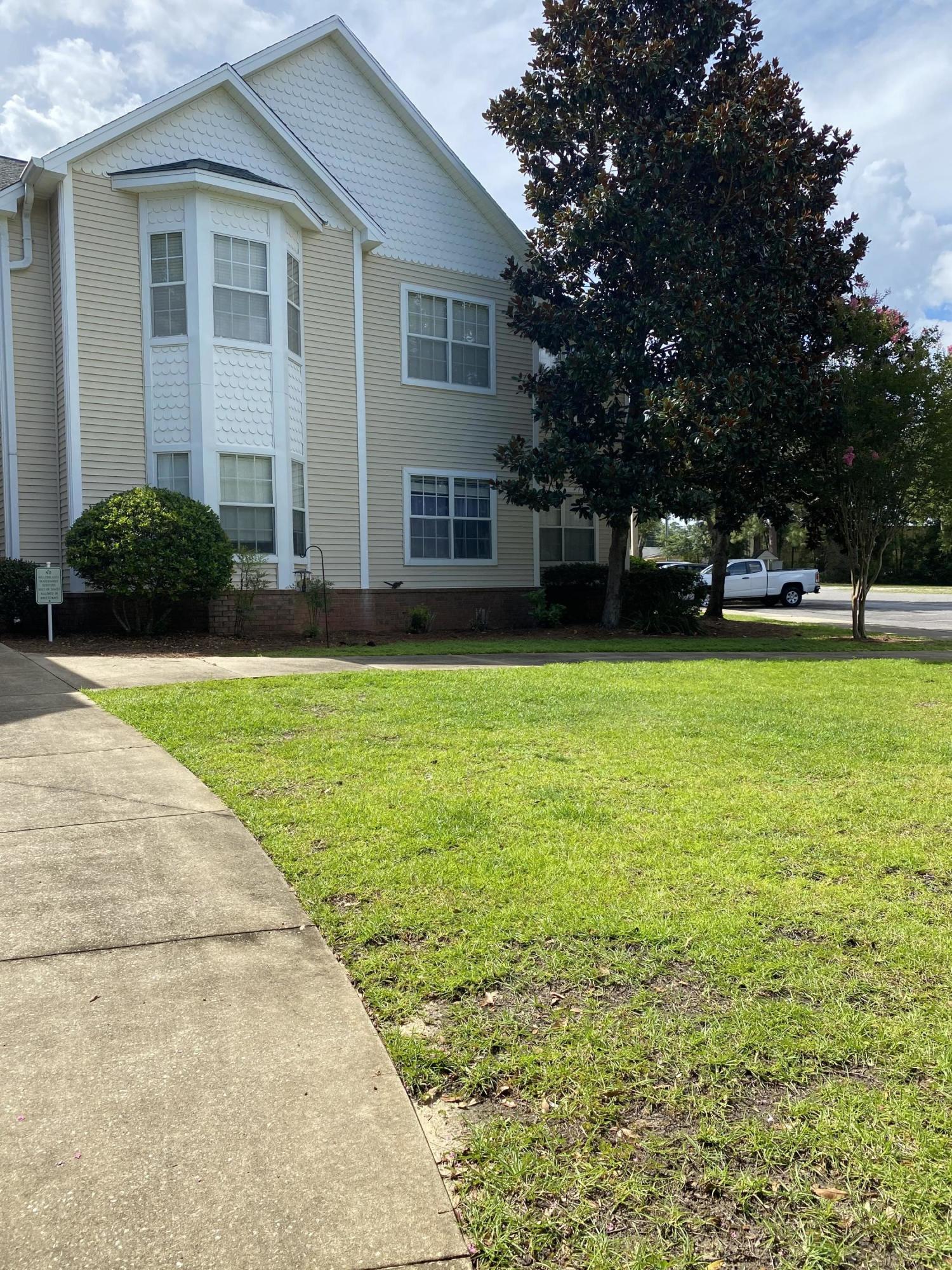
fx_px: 953
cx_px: 476
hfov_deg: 53.1
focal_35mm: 26
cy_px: 635
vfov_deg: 67.3
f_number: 1.8
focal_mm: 4.25
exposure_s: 1/1565
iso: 32
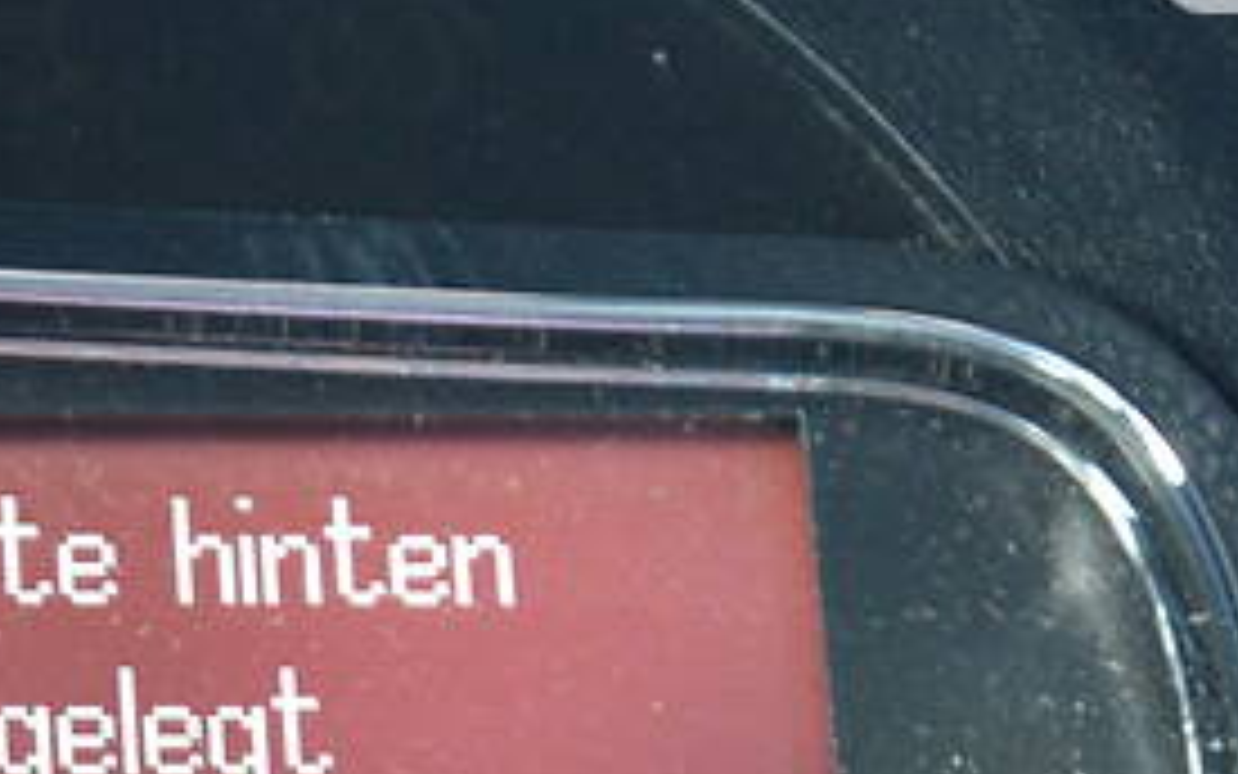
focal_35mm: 355
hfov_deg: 5.9
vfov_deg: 3.7
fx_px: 11980
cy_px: 958
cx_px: 72
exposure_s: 1/10
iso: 1600
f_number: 5.3
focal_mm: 80
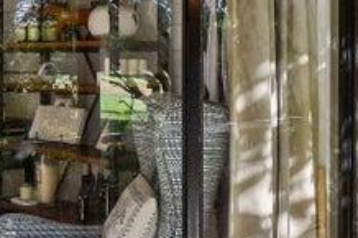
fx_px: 656
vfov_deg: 20.5
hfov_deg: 30.1
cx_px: 100
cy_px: 76
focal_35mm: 66
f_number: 11
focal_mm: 10
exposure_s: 1/13
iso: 100
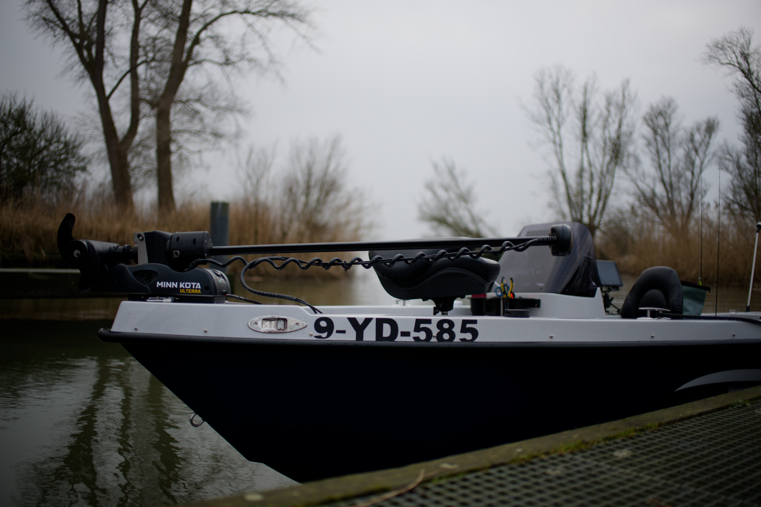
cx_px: 380
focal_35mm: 35
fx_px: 740
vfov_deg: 37.9
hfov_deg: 54.4
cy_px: 254
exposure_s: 1/2000
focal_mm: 35
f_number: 1.4
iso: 100
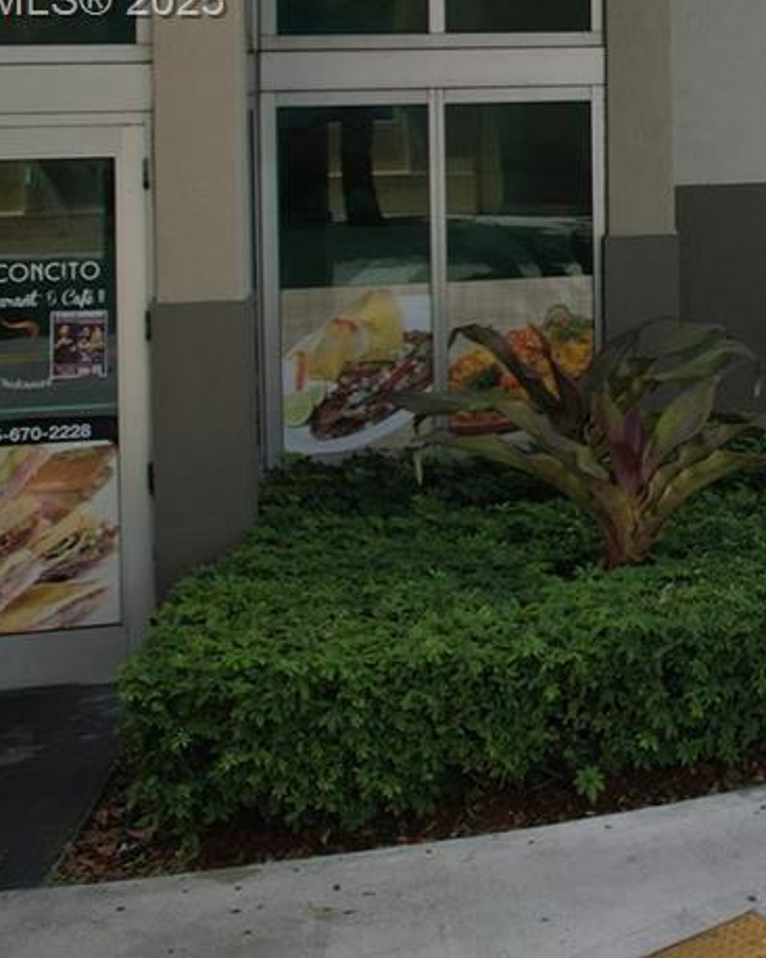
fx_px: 2041
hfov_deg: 18.3
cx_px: 1227
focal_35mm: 72
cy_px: 4
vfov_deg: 25.2
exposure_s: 1/1250
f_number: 2.8
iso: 100
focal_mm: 8.38
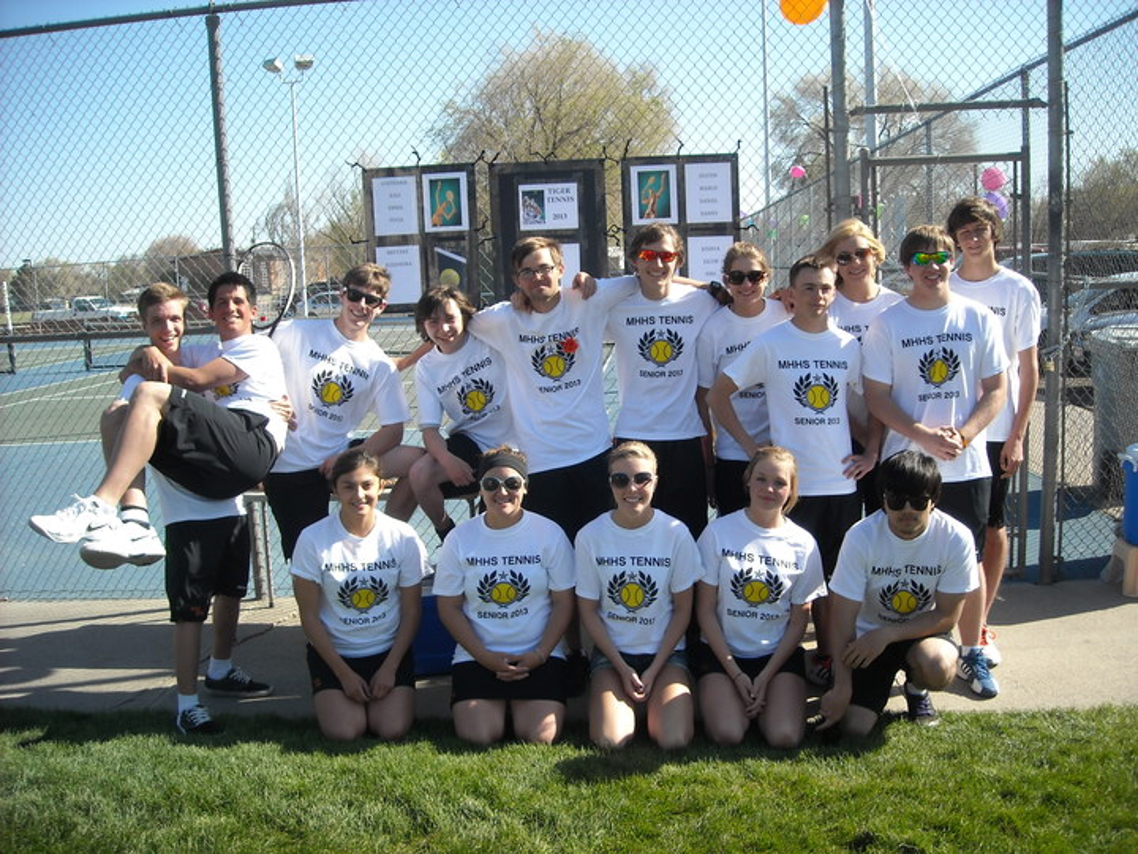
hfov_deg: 52.6
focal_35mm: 35
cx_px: 569
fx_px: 1151
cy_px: 427
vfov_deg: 40.7
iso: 64
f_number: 5.6
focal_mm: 5.7
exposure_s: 1/129
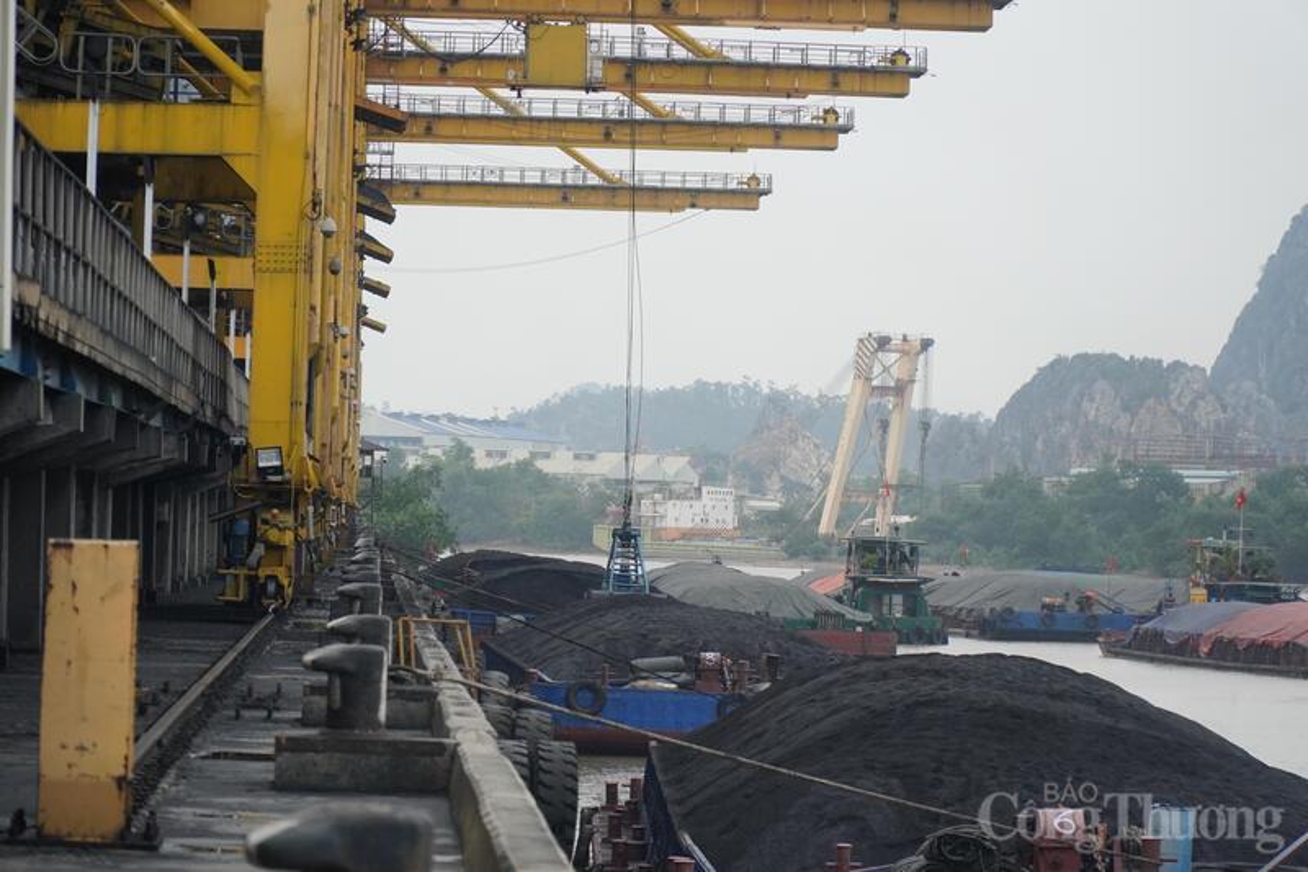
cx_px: 654
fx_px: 5721
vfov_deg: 8.7
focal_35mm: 158
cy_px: 436
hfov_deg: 13.0
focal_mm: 105
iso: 1000
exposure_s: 1/4000
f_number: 4.5
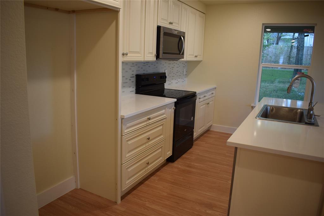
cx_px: 162
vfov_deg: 47.9
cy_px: 108
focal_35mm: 27
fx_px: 243
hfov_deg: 67.4
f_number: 4
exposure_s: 1/60
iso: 400
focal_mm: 18
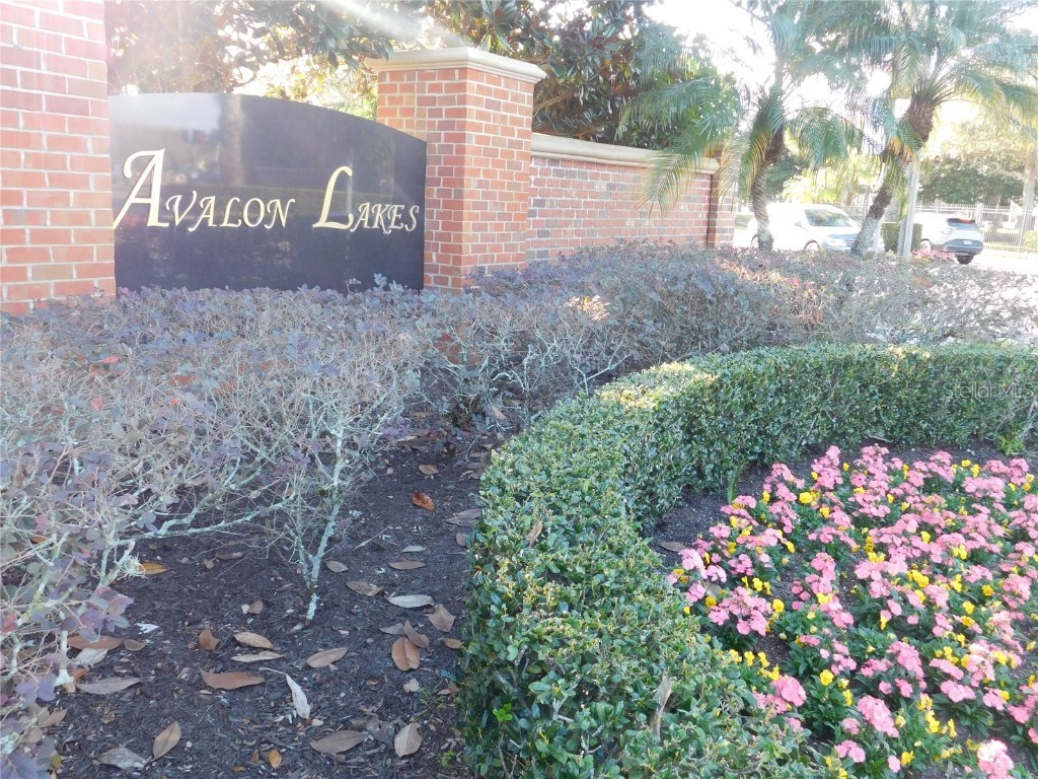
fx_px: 900
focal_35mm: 30
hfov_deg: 60.0
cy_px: 390
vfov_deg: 46.8
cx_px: 519
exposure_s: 1/50
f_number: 3.2
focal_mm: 5.3
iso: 125
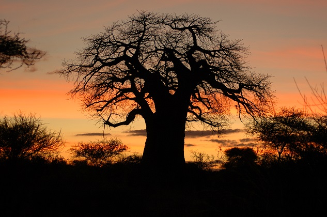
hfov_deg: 19.5
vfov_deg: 13.0
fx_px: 952
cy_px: 108
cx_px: 164
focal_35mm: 105
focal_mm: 70
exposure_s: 1/100
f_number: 4
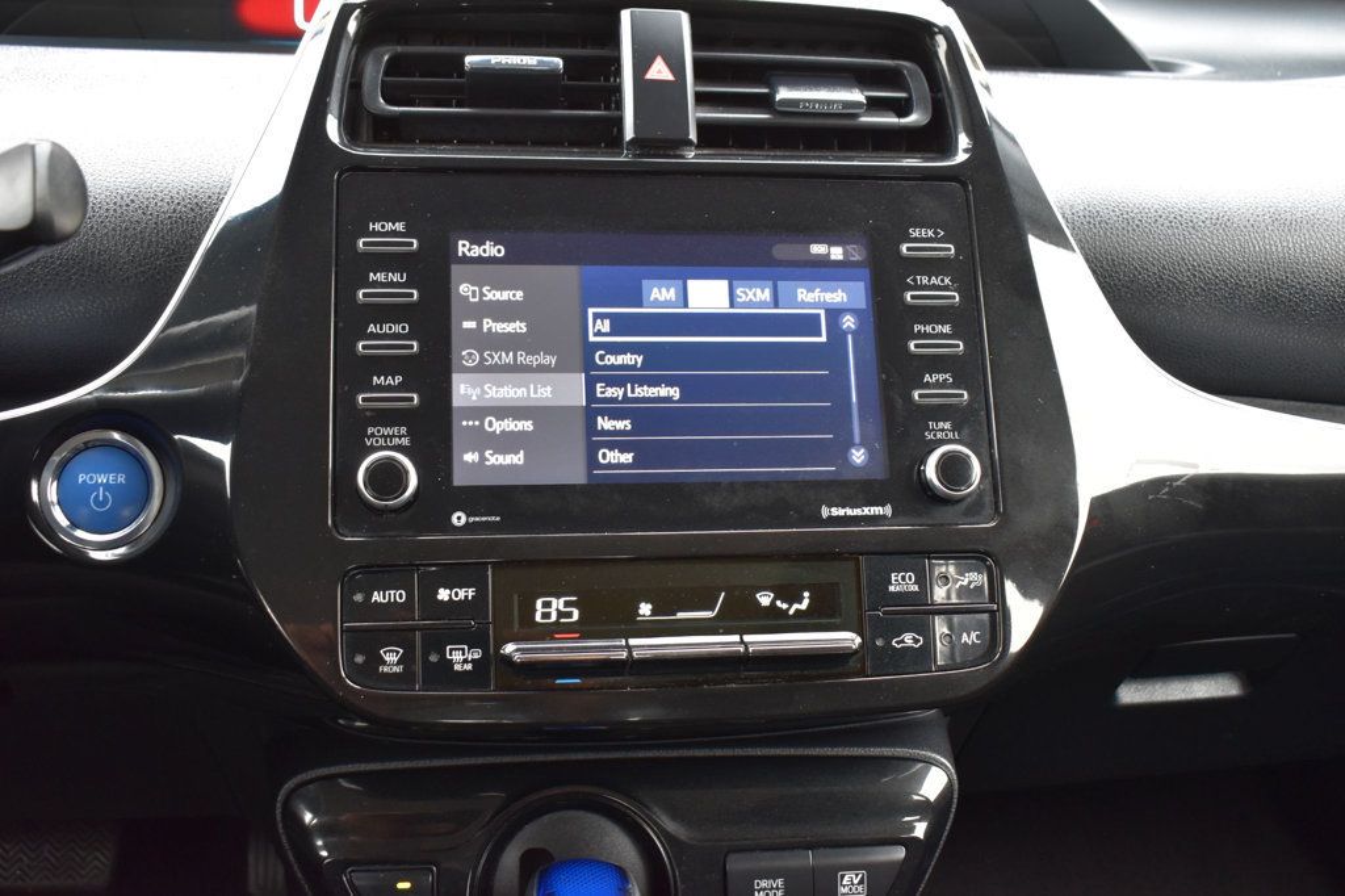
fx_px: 1344
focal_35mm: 36
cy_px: 448
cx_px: 672
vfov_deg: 36.8
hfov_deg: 53.1
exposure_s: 1/15
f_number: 6.3
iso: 1000
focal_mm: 24
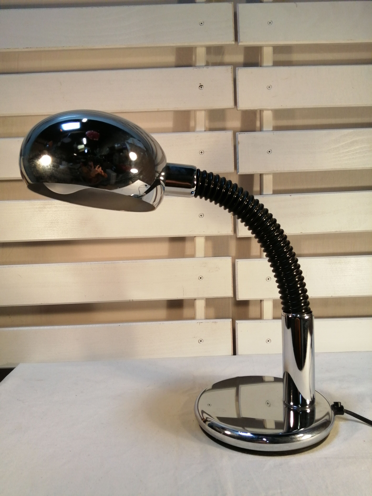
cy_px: 248
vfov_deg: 67.3
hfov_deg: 53.1
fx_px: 373
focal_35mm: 26
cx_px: 186
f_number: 1.8
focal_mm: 3.46
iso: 80
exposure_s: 1/100
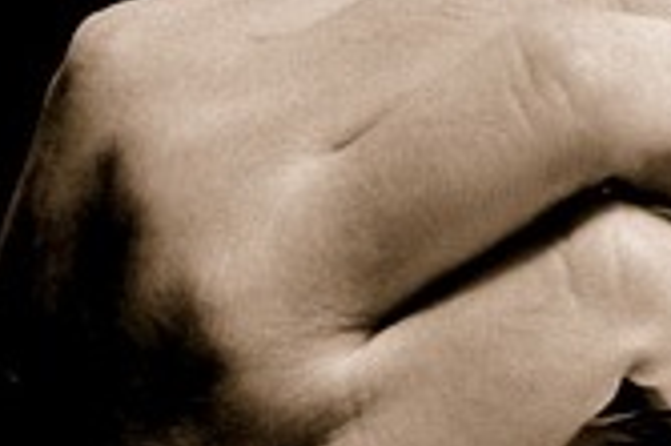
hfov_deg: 5.7
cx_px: 844
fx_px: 6685
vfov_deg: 3.8
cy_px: -14
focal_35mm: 359
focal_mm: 60
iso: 100
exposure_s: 1/125
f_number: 18
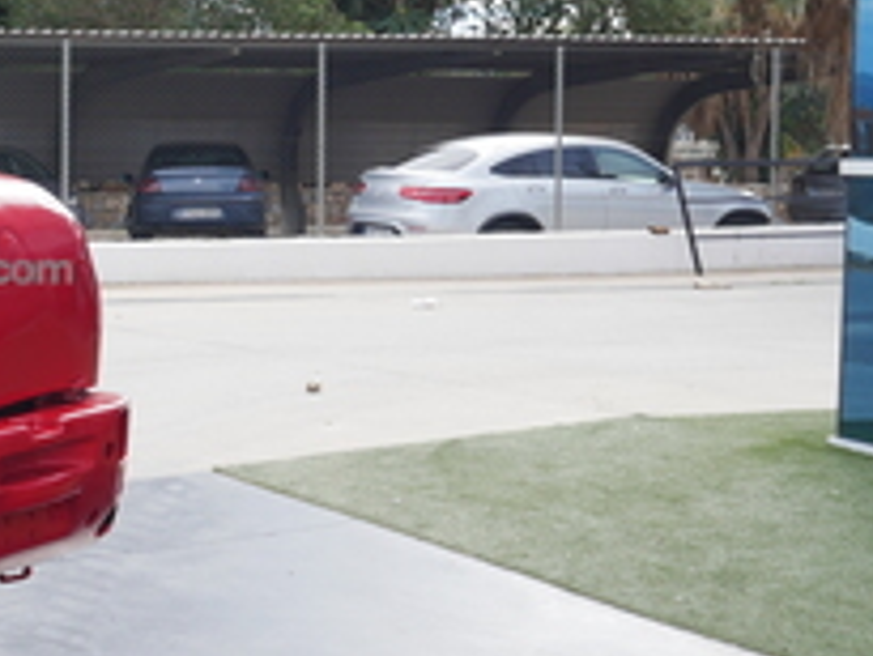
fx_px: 1893
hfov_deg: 23.2
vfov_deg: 19.6
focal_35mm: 75
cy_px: 260
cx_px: -245
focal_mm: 14
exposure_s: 1/160
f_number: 8
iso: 200
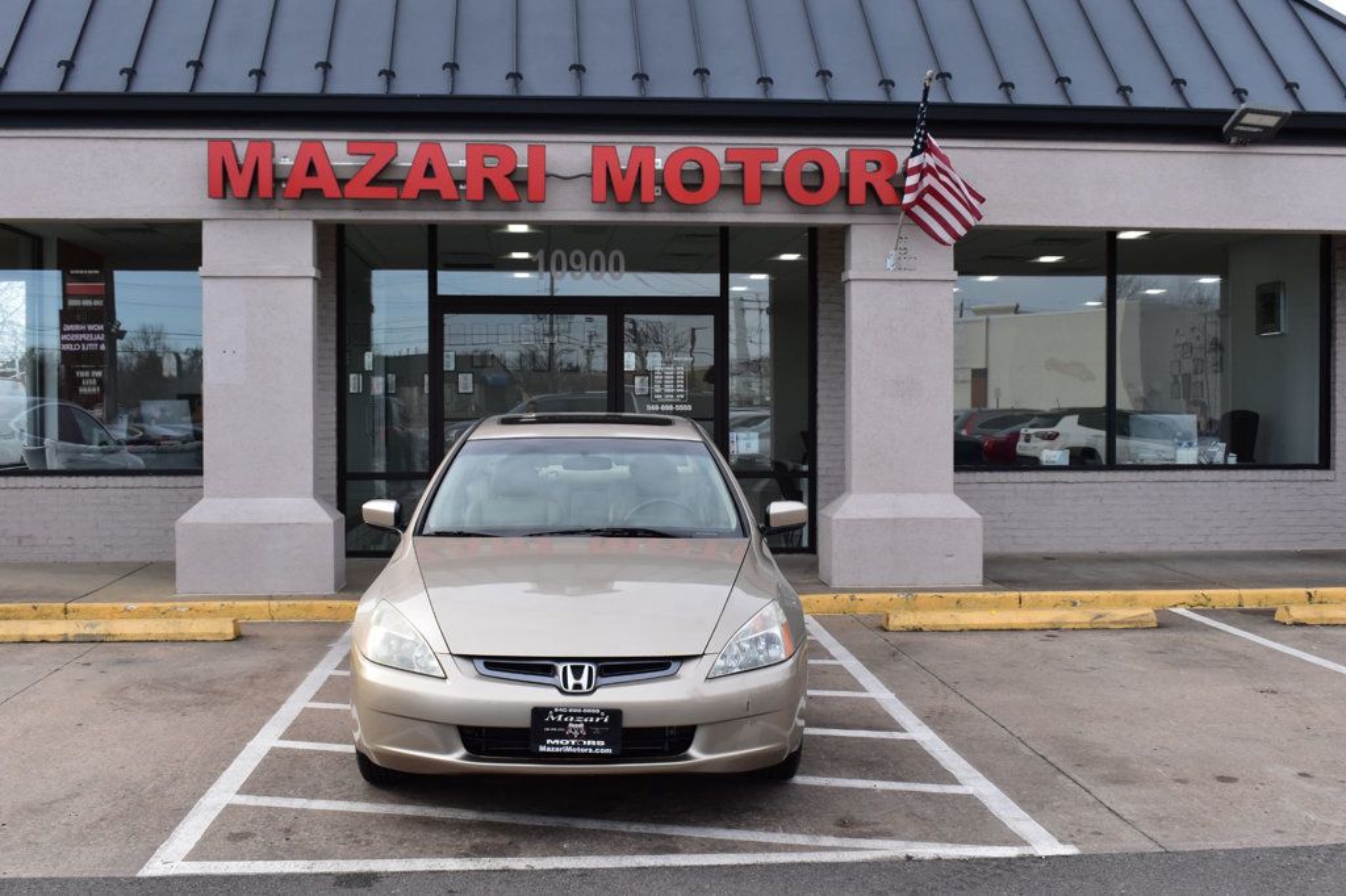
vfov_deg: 33.0
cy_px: 448
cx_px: 673
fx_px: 1514
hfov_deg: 47.9
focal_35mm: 40
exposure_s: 1/250
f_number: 10
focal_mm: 27
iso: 400
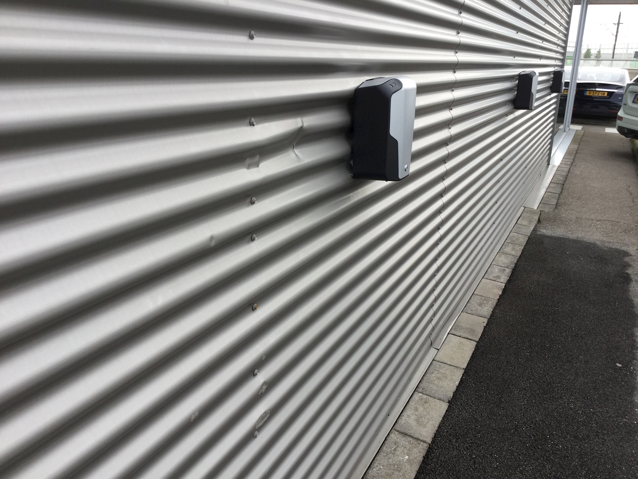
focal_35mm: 31
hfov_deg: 58.4
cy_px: 240
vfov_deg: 45.4
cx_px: 319
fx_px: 571
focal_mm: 3.3
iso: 25
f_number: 2.4
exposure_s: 1/108
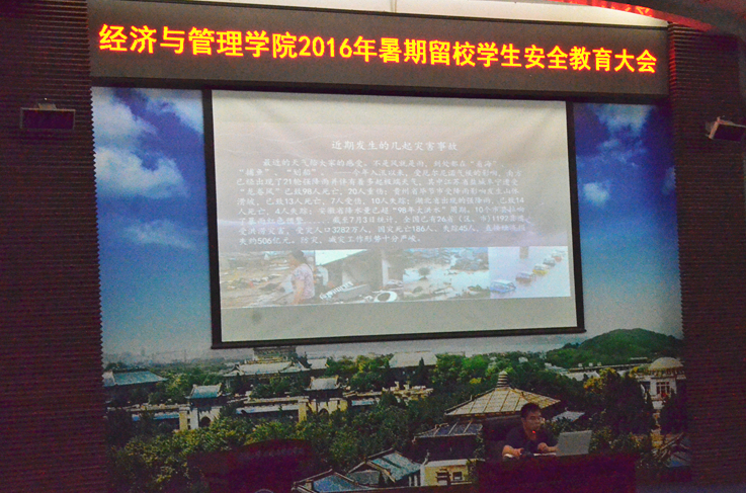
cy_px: 267
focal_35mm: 61
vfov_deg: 22.3
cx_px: 386
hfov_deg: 33.2
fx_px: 1252
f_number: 10
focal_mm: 35
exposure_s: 1/160
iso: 6400
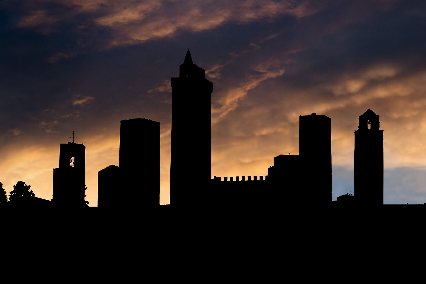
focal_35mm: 226
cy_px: 101
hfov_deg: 9.1
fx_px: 2674
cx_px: 261
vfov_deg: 6.1
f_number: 9
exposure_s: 1/160
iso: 200
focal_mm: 116.1
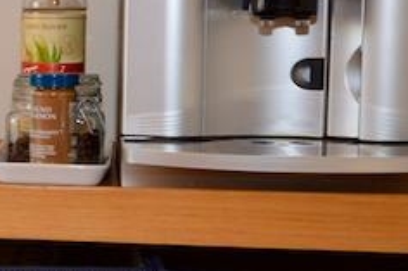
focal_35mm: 106
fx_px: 1197
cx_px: -292
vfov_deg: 12.9
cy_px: 135
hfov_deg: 16.6
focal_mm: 13
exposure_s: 1/80
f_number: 4.5
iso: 400
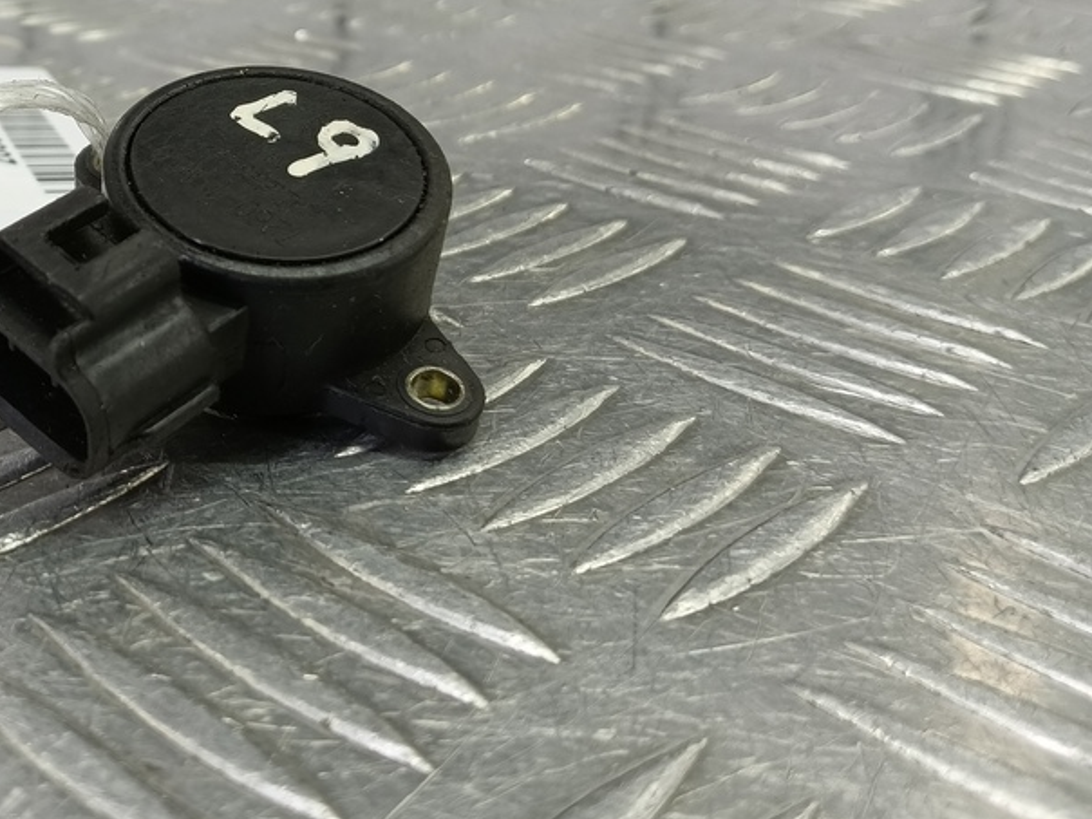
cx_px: 168
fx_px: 1230
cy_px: 246
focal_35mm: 39
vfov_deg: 36.3
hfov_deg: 44.7
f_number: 1.6
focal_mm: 4.11
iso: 135
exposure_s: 1/50
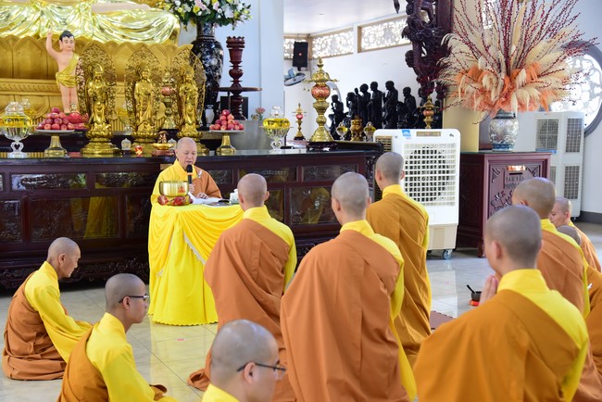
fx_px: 836
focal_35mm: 50
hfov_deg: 39.6
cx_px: 301
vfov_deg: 27.0
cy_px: 201
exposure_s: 1/50
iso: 2000
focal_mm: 50
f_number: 5
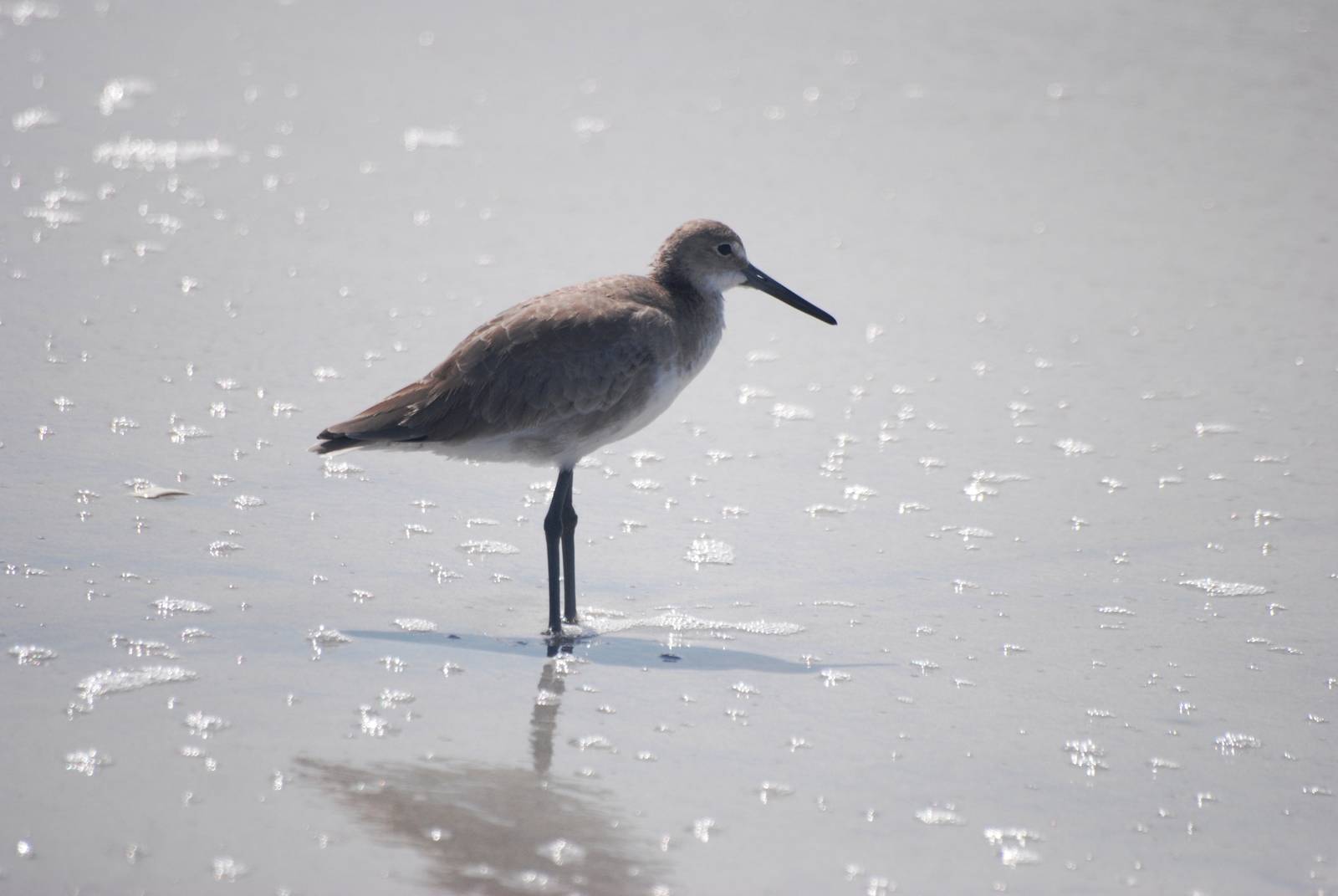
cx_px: 669
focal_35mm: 450
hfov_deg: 4.6
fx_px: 16745
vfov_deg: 3.1
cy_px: 448
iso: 400
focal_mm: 300
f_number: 6.3
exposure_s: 1/2500
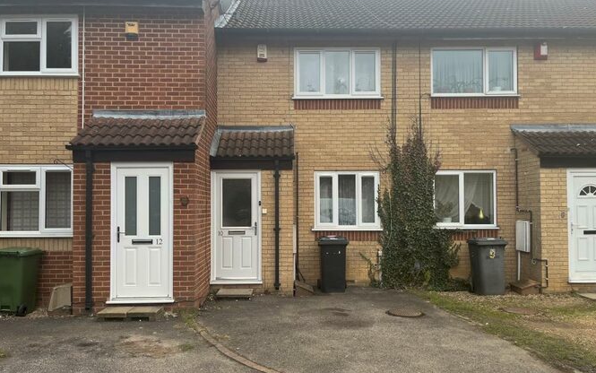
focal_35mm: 29
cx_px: 298
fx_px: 471
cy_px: 192
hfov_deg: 64.6
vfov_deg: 43.2
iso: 50
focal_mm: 5.1
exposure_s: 1/871
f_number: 1.6
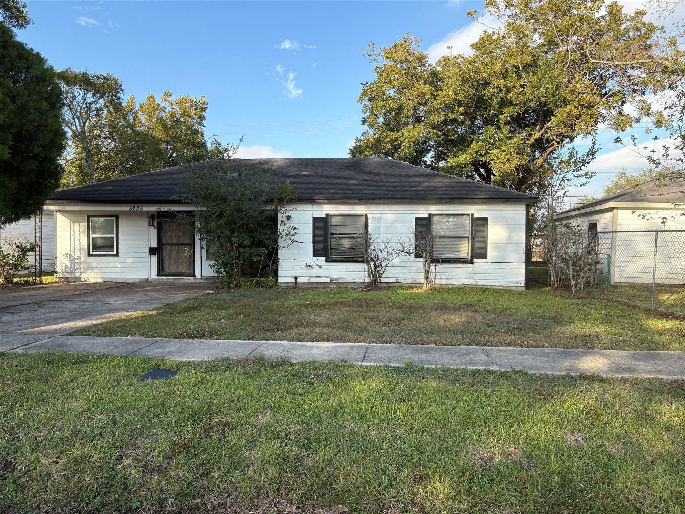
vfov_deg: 53.1
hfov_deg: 67.3
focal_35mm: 26
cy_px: 257
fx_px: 515
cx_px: 342
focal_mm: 5.96
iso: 50
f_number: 1.6
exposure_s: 1/1064
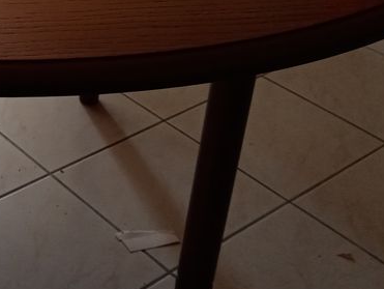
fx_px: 777
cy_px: 47
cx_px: -45
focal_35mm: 70
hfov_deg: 25.6
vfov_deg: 20.7
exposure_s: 1/33.3
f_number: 1.8
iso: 126
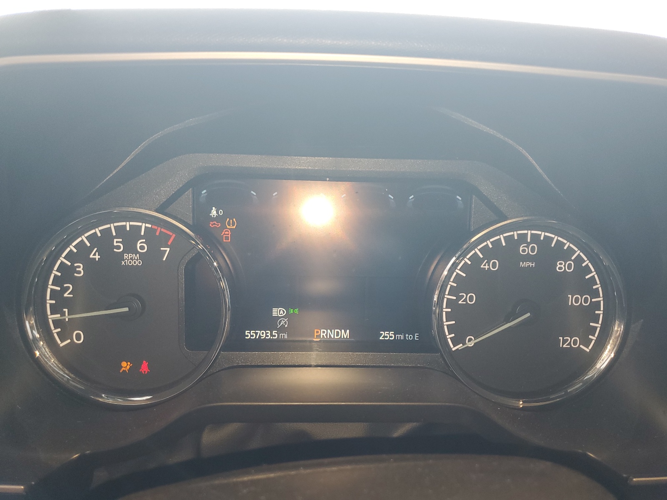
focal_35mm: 26
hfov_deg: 67.3
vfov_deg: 53.1
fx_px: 501
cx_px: 334
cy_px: 250
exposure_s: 1/60.2
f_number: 1.5
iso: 79
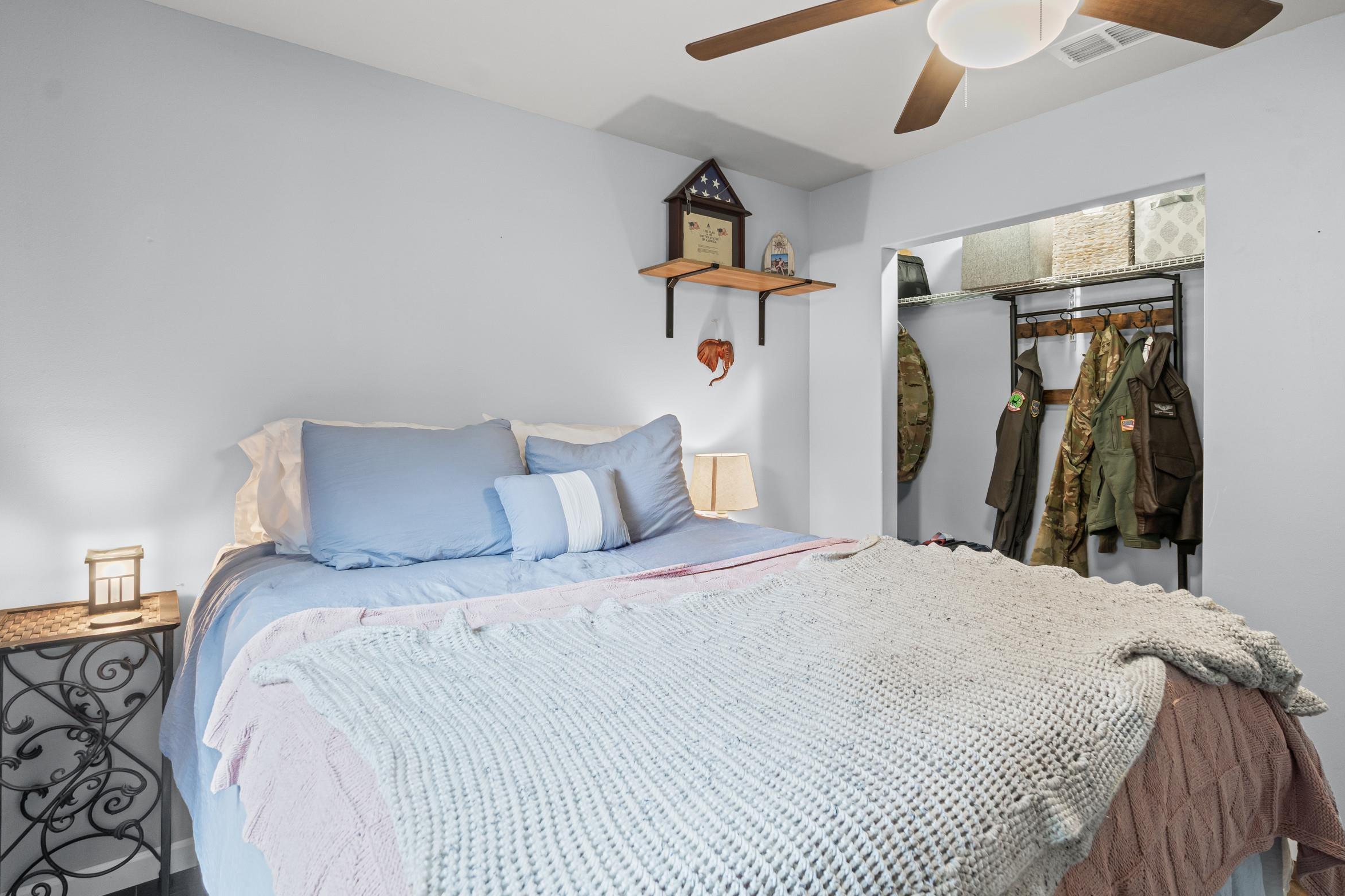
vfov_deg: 68.7
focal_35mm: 18
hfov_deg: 91.5
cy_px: 421
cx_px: 693
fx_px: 655
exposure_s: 1.3
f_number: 9
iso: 250
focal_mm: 11
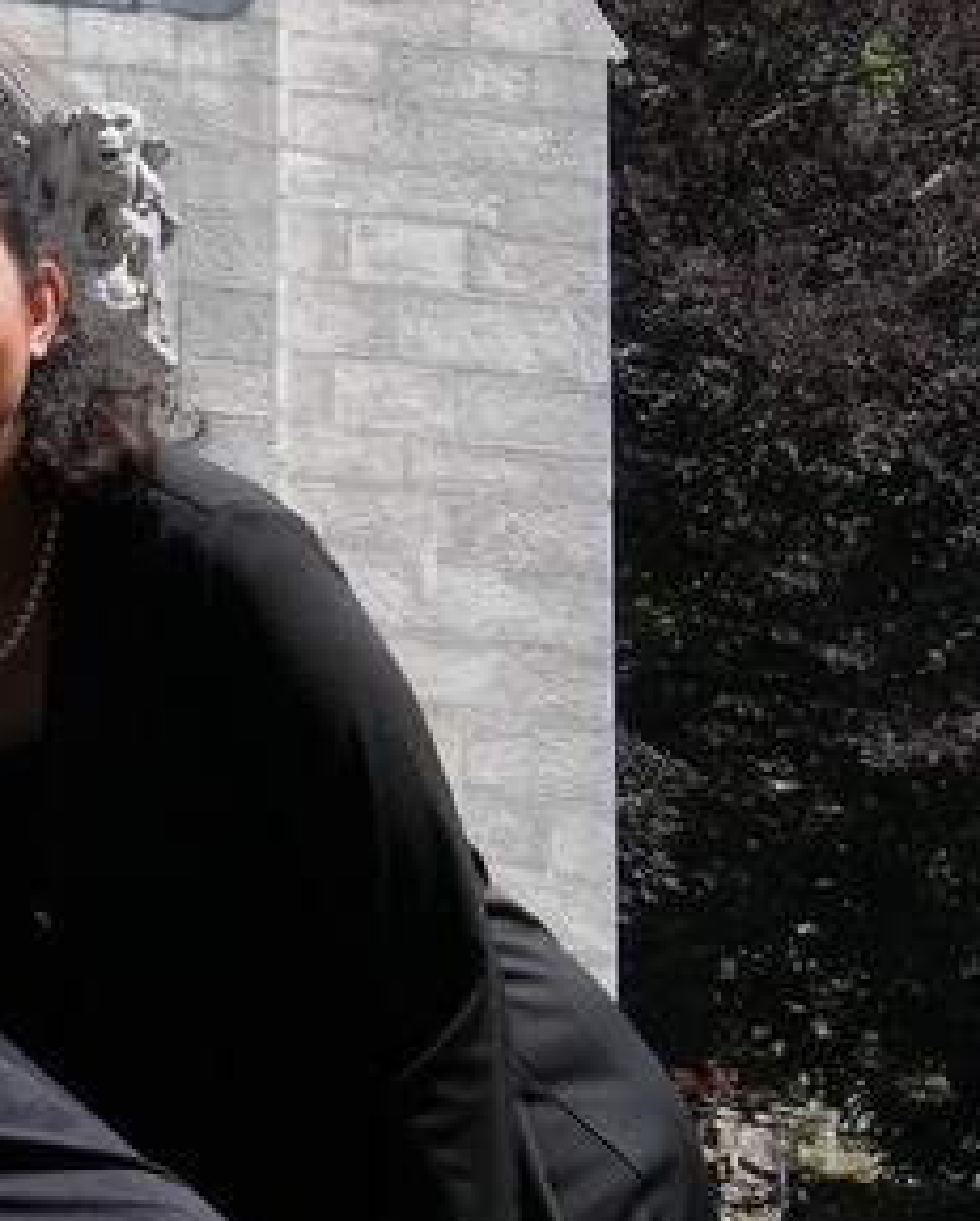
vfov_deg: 9.6
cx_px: -1939
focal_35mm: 180
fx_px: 6516
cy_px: -1666
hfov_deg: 7.6
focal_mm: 16
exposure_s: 1/640
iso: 320
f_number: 8
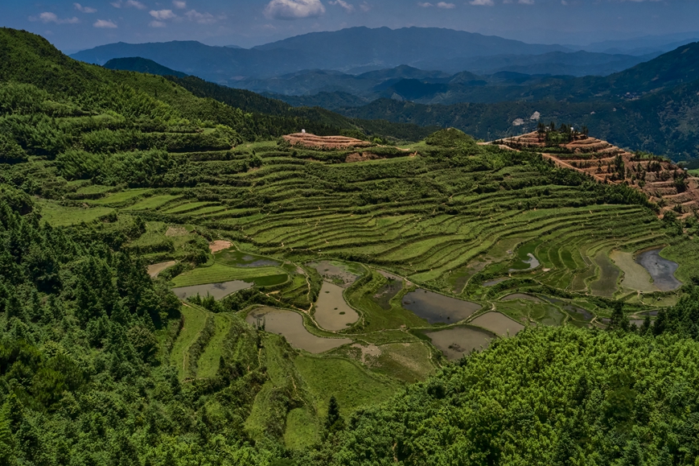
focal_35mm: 33
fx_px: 641
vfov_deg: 39.9
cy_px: 212
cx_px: 370
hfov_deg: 57.2
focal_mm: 10.26
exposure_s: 1/800
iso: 100
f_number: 8
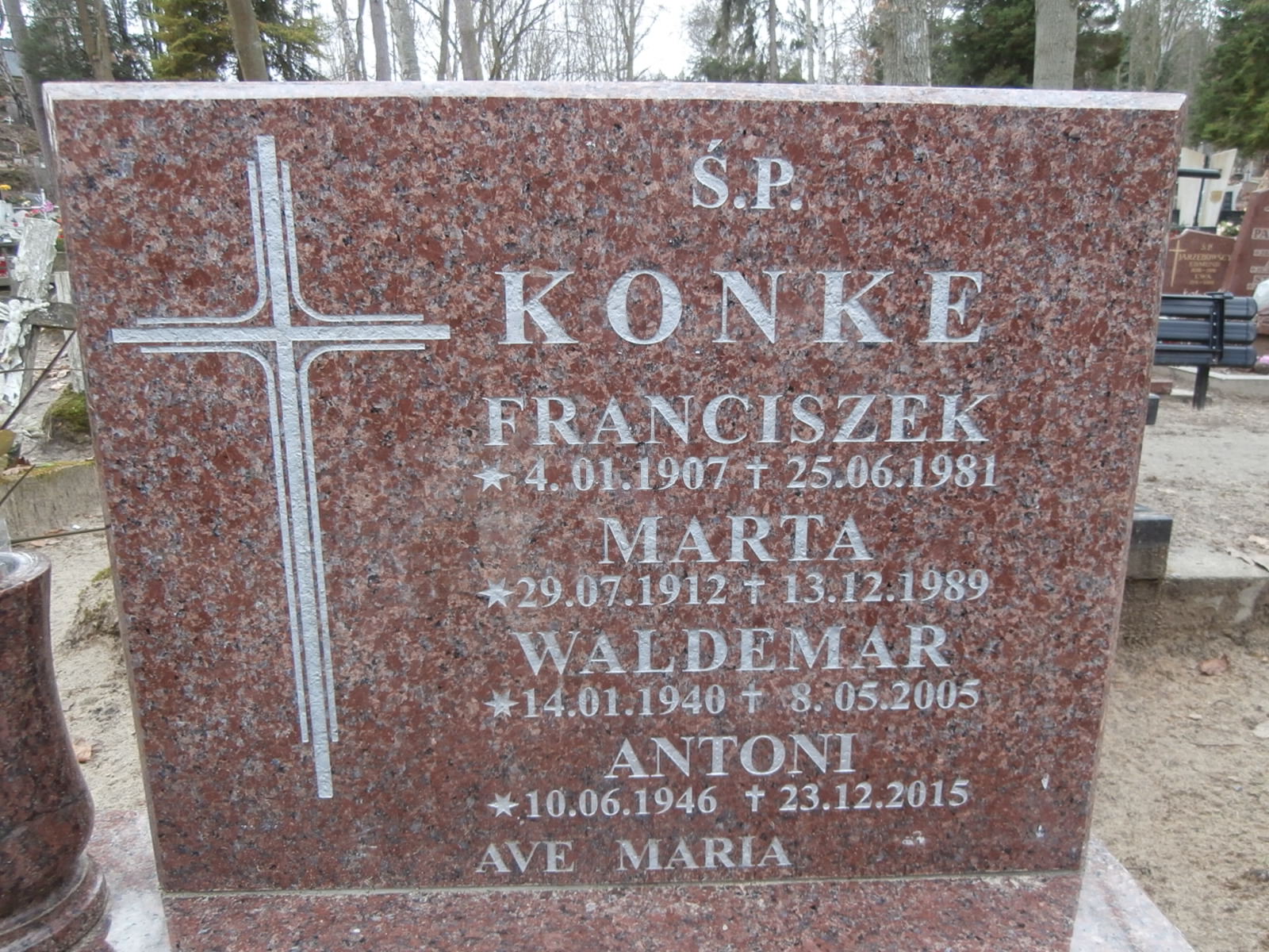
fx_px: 880
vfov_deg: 56.8
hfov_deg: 71.6
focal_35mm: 24
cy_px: 476
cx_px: 634
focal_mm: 4.2
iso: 100
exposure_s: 1/40
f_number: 3
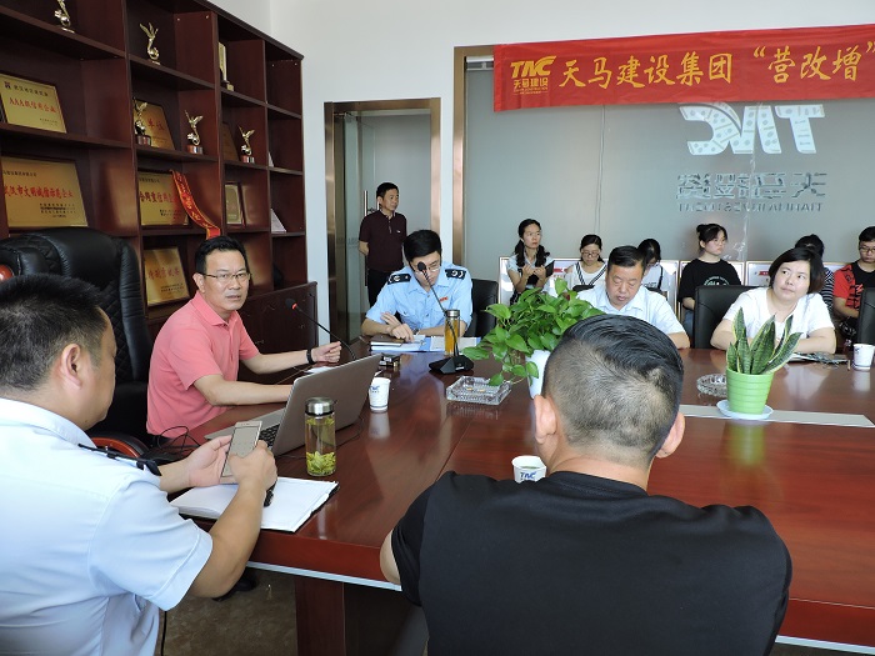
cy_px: 328
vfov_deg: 56.8
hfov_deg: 71.6
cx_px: 438
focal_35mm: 24
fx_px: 607
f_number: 3
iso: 200
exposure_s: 1/30
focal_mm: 4.3
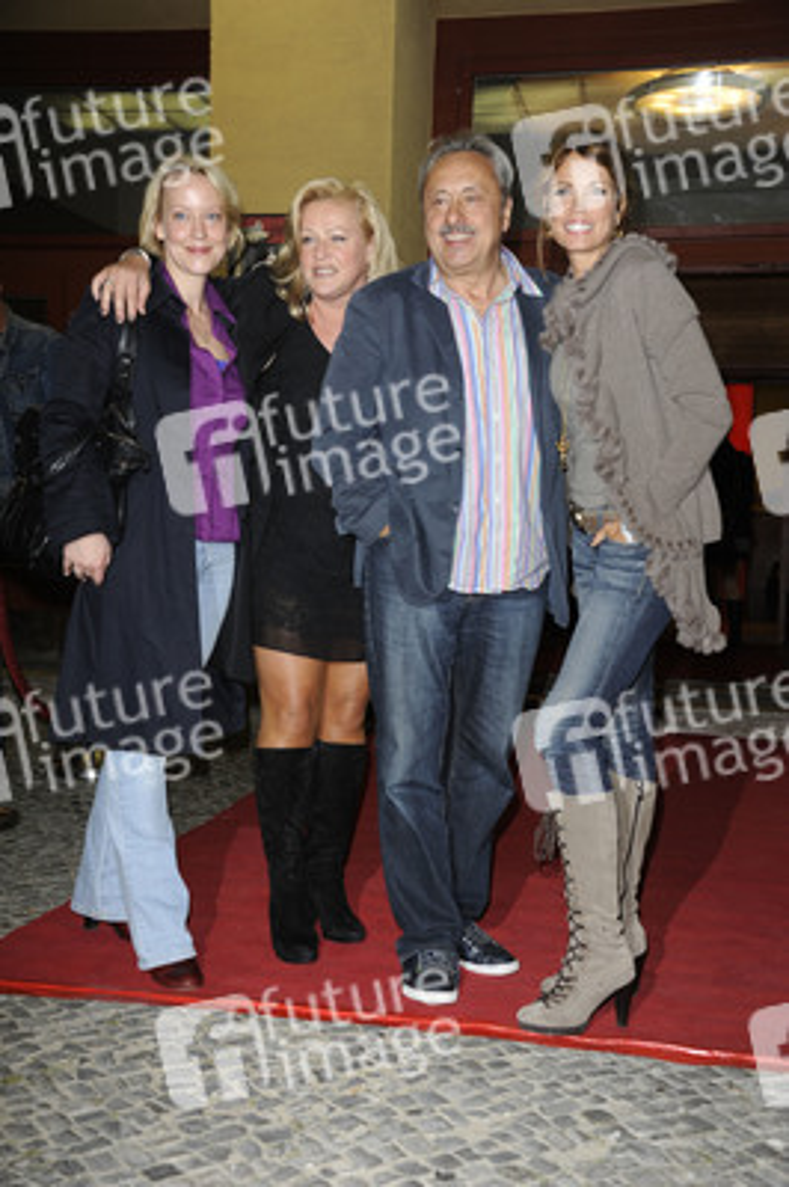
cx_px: 394
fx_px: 1581
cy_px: 594
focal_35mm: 48
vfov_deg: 41.1
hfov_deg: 28.0
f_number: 5.6
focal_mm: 48
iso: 640
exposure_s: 1/80
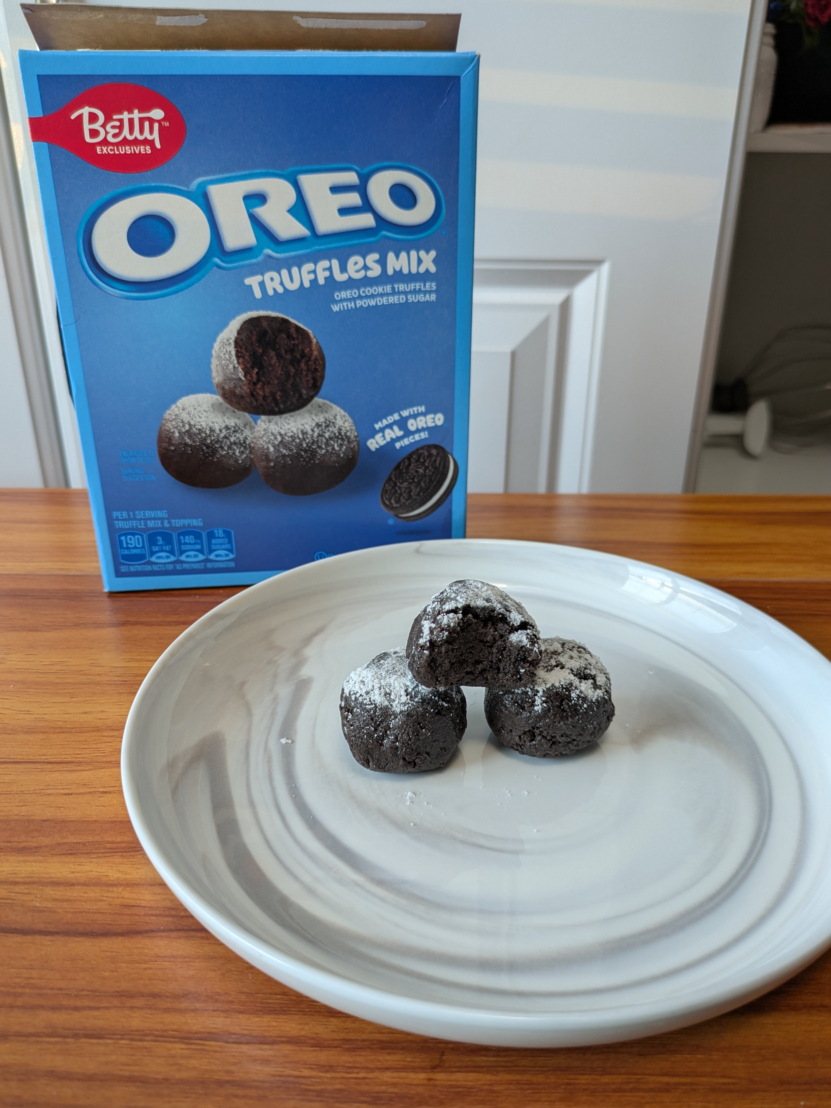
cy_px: 548
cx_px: 421
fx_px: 832
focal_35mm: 26
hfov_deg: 53.1
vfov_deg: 67.3
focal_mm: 5.43
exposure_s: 1/24
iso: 58
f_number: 1.89
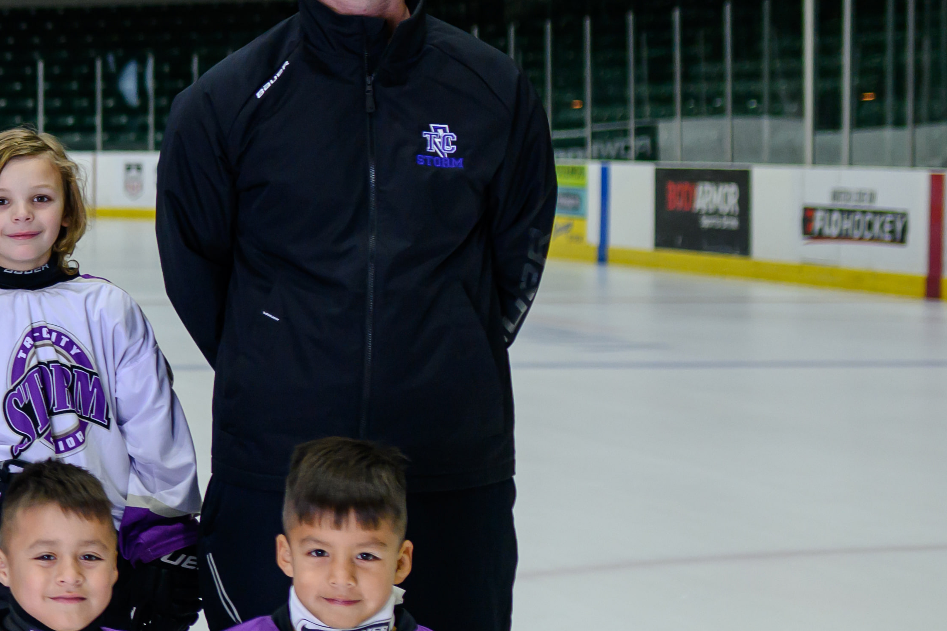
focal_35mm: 130
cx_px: -714
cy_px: 298
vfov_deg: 10.5
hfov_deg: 14.1
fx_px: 3419
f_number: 2.5
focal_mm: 35
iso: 400
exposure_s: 1/200
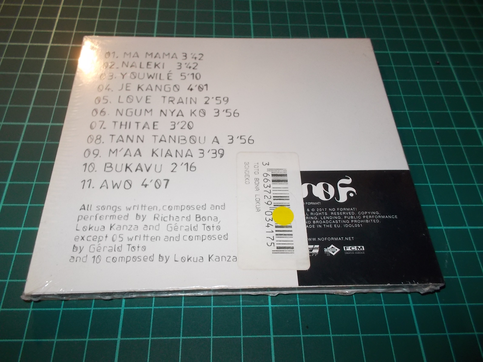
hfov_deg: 61.7
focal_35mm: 29
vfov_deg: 48.2
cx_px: 242
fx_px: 405
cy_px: 181
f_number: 3.3
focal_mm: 4.1
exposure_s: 1/30
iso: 200
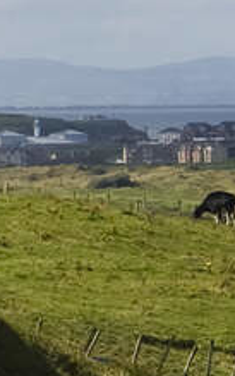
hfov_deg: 2.2
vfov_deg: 3.6
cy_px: 560
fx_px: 6001
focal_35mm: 586
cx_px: 934
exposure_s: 1/400
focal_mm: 70
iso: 200
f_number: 13
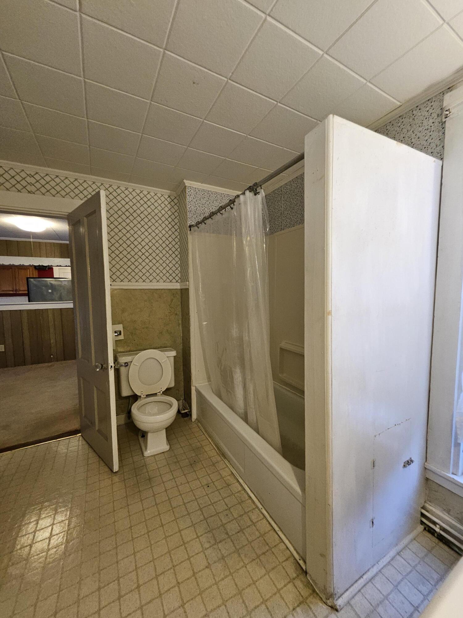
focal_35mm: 13
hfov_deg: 89.9
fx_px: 232
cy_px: 309
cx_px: 232
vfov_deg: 106.2
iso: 320
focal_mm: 1.74
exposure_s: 1/60
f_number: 2.2
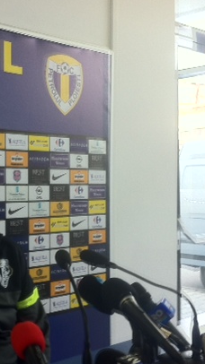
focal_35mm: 60
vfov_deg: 34.9
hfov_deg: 19.7
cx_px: 28
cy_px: 197
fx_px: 581
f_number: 2.8
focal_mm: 3.85
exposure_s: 1/40
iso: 80
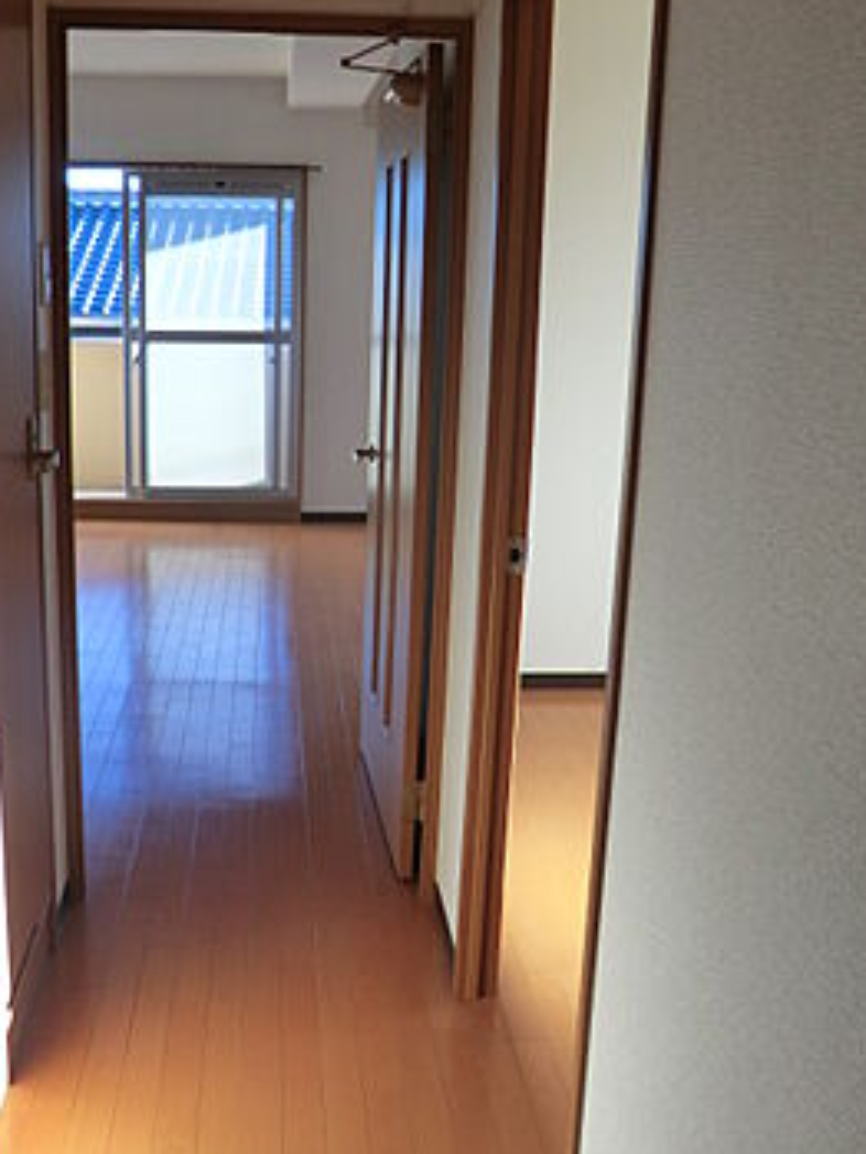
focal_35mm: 33
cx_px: 314
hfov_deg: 42.6
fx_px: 1100
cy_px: 499
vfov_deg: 55.2
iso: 100
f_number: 3.2
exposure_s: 1/60
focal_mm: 4.3
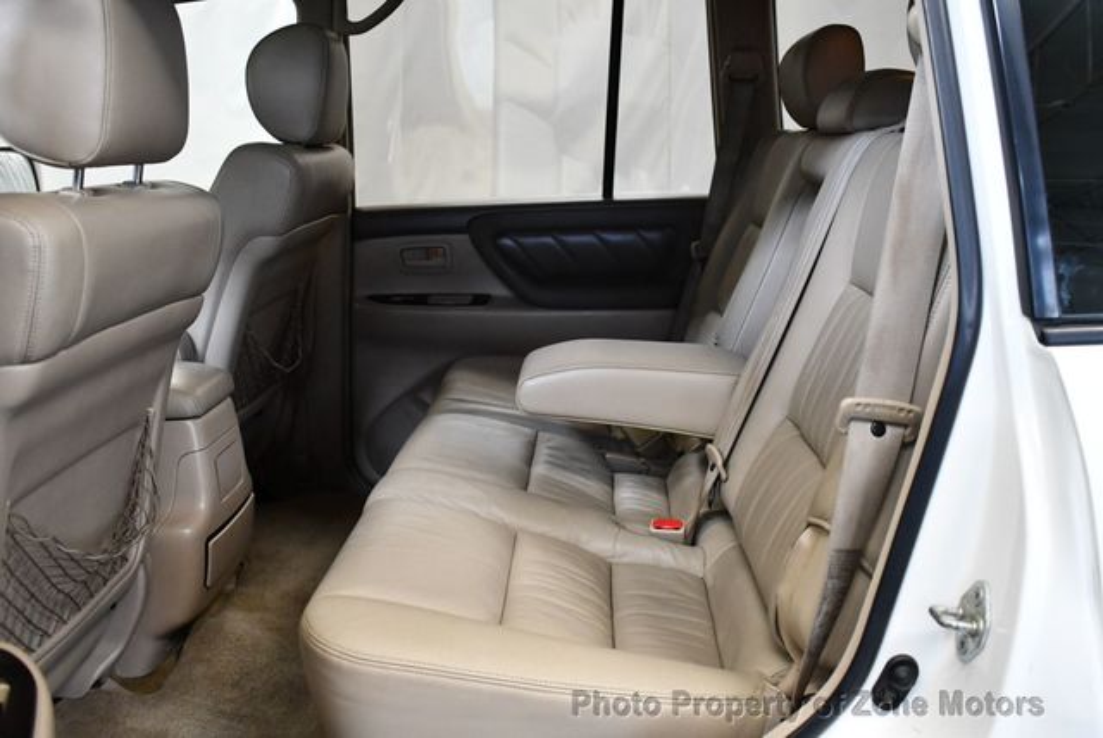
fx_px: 1104
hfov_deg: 53.1
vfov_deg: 36.9
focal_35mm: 36
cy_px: 369
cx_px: 552
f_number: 3.5
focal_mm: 18
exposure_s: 1/125
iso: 1800
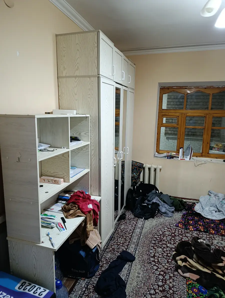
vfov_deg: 73.8
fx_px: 199
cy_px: 149
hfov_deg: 59.0
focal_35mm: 23
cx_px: 112
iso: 1239
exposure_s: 1/25
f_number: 1.65
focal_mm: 6.11
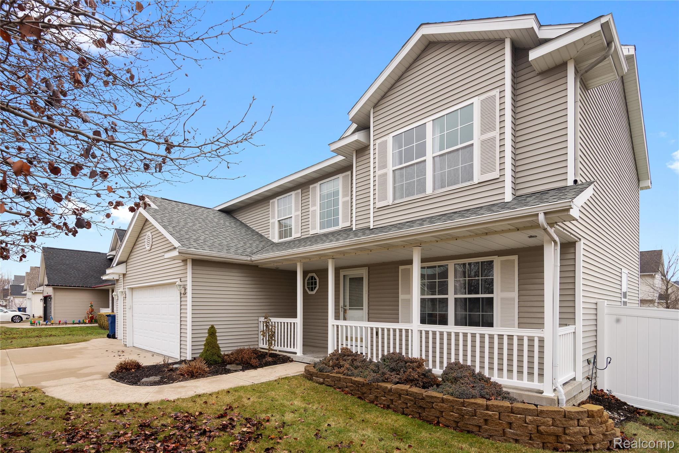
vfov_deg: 41.1
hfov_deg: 58.7
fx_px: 604
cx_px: 340
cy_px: 226
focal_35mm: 32
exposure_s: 1/125
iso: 400
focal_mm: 32
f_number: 9
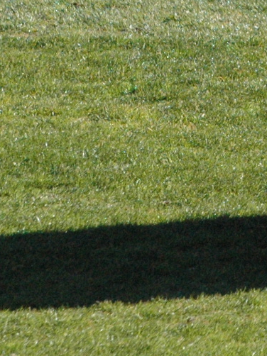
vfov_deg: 2.0
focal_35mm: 997
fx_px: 10264
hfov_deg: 1.5
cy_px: -150
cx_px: 336
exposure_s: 1/2500
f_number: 7.1
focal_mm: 155
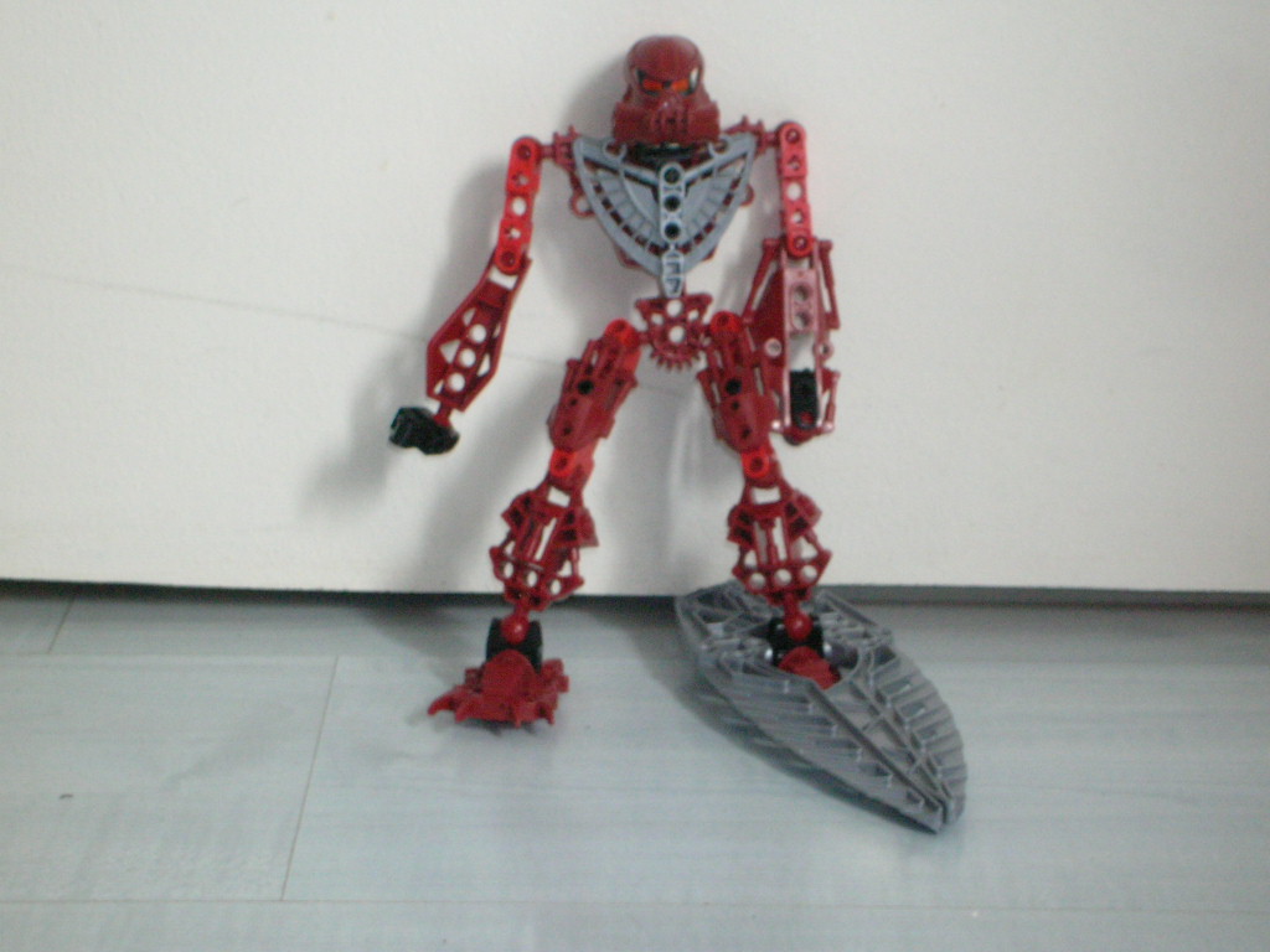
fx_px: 3852
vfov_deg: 14.1
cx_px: 635
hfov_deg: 18.7
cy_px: 476
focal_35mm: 105
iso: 200
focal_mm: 17.4
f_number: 4.9
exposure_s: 1/3.1
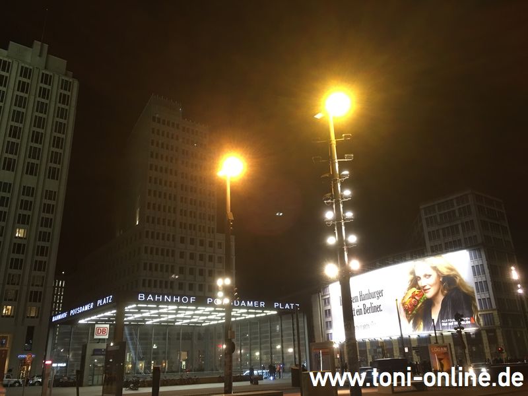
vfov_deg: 48.2
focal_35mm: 29
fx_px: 442
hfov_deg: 61.7
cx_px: 264
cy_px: 198
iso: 100
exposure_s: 1/10
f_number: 2.2
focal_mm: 4.15
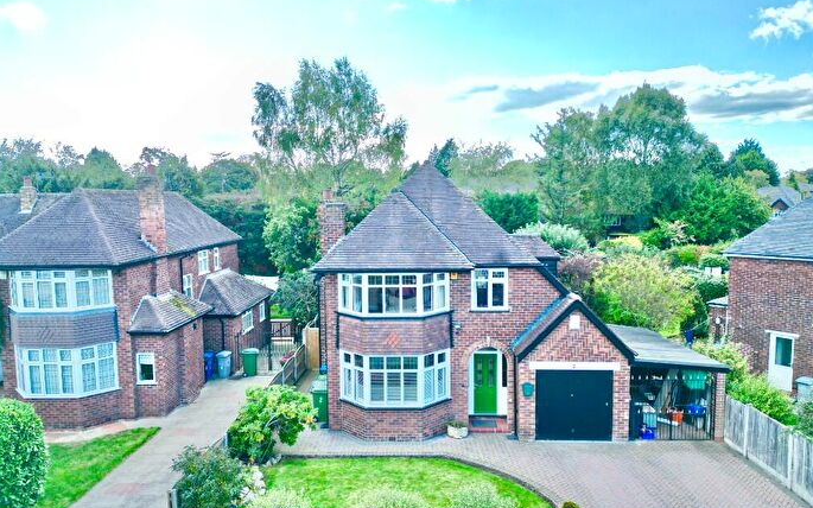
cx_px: 413
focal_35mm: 26
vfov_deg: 47.6
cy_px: 263
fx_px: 576
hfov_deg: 70.4
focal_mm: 6.72
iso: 100
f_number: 1.7
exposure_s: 1/1250
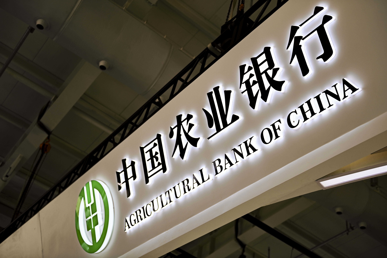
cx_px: 194
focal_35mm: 48
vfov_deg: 28.1
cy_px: 129
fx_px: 516
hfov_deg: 41.1
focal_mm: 48
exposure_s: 1/800
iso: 450
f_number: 2.8
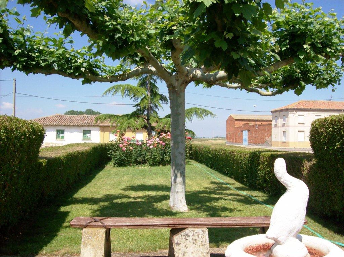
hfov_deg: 51.4
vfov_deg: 39.6
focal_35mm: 36
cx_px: 172
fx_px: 358
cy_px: 128
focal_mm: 6
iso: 80
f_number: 4.8
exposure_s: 1/470
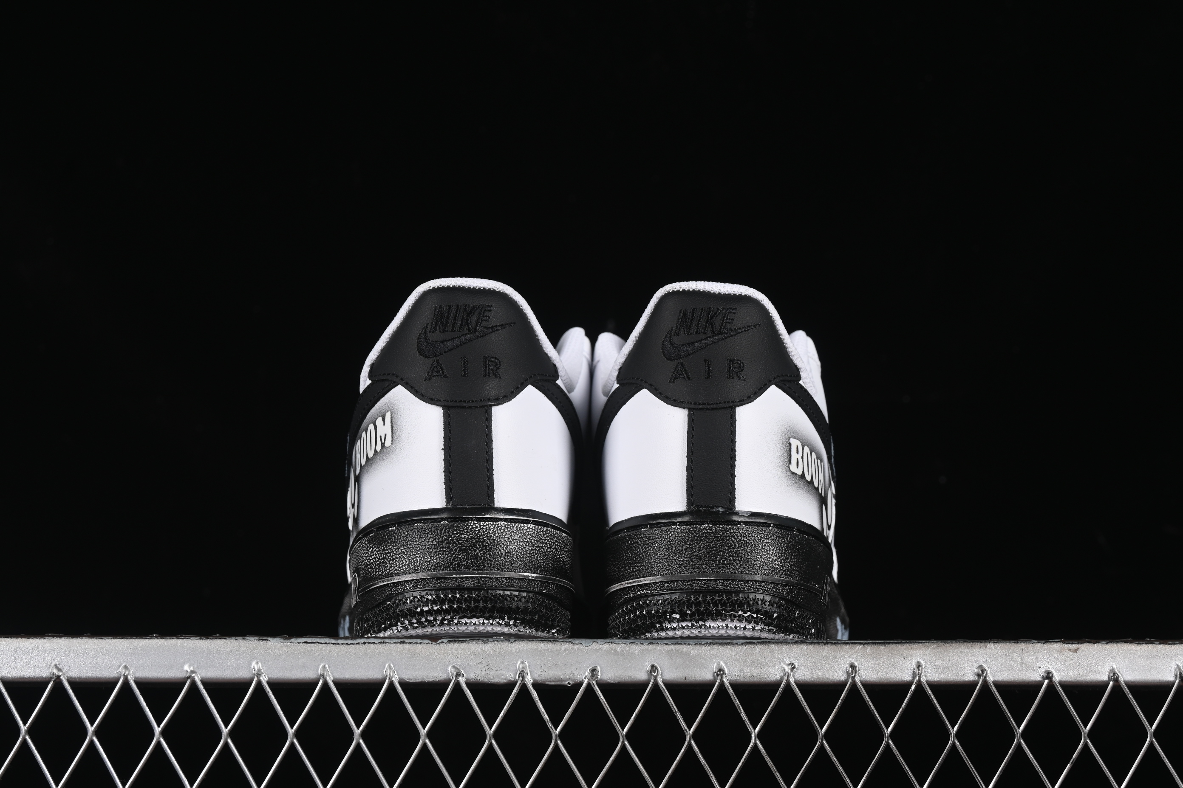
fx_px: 2464
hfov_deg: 27.0
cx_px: 592
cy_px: 394
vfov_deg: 18.2
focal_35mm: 75
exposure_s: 1/100
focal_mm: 50
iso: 160
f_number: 8
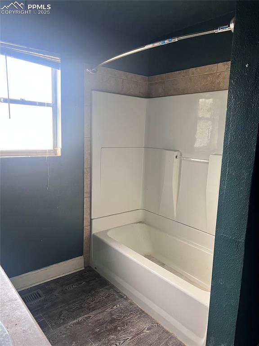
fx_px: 259
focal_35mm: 26
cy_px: 173
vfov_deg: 67.3
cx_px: 130
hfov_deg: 53.1
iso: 125
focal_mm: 5.7
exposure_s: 1/78
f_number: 1.5
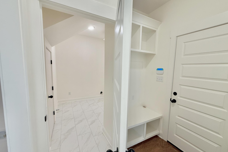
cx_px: 117
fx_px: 95
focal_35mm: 15
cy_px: 78
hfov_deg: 100.4
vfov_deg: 77.3
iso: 125
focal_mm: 2.22
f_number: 2.2
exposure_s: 1/120
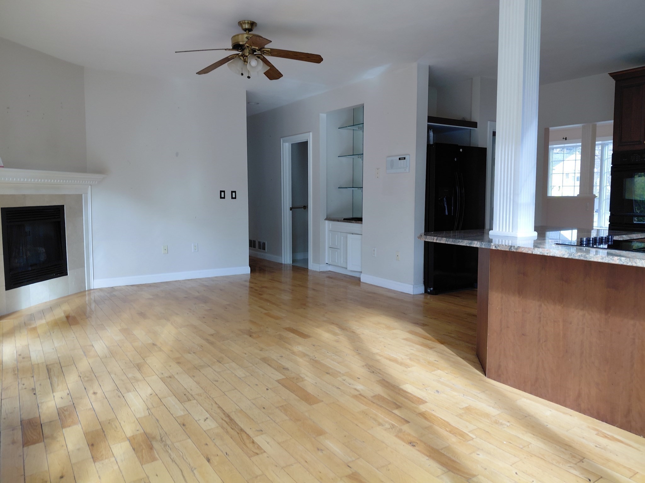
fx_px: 466
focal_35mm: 25
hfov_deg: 69.4
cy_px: 242
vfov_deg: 54.9
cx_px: 322
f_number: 1.8
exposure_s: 1/120
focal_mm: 4.69
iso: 125
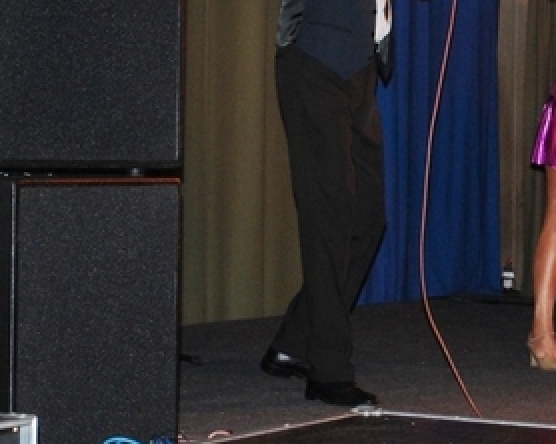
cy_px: 129
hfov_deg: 14.3
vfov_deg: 11.5
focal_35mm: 134
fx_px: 2203
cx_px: 430
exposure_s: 1/60
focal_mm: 44
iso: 900
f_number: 5.3
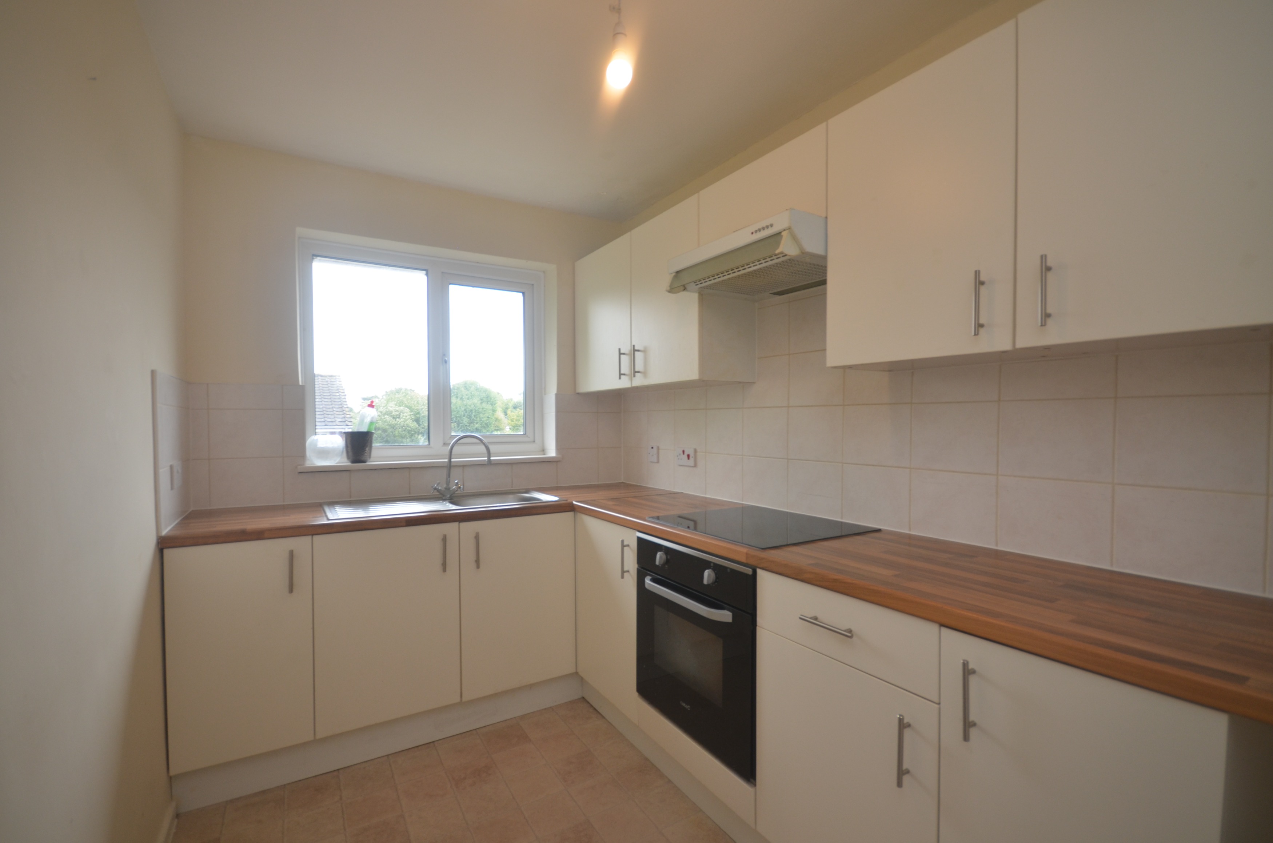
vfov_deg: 77.1
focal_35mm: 15
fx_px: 529
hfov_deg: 100.5
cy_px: 422
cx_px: 636
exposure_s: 1/60
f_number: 4
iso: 250
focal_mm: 10
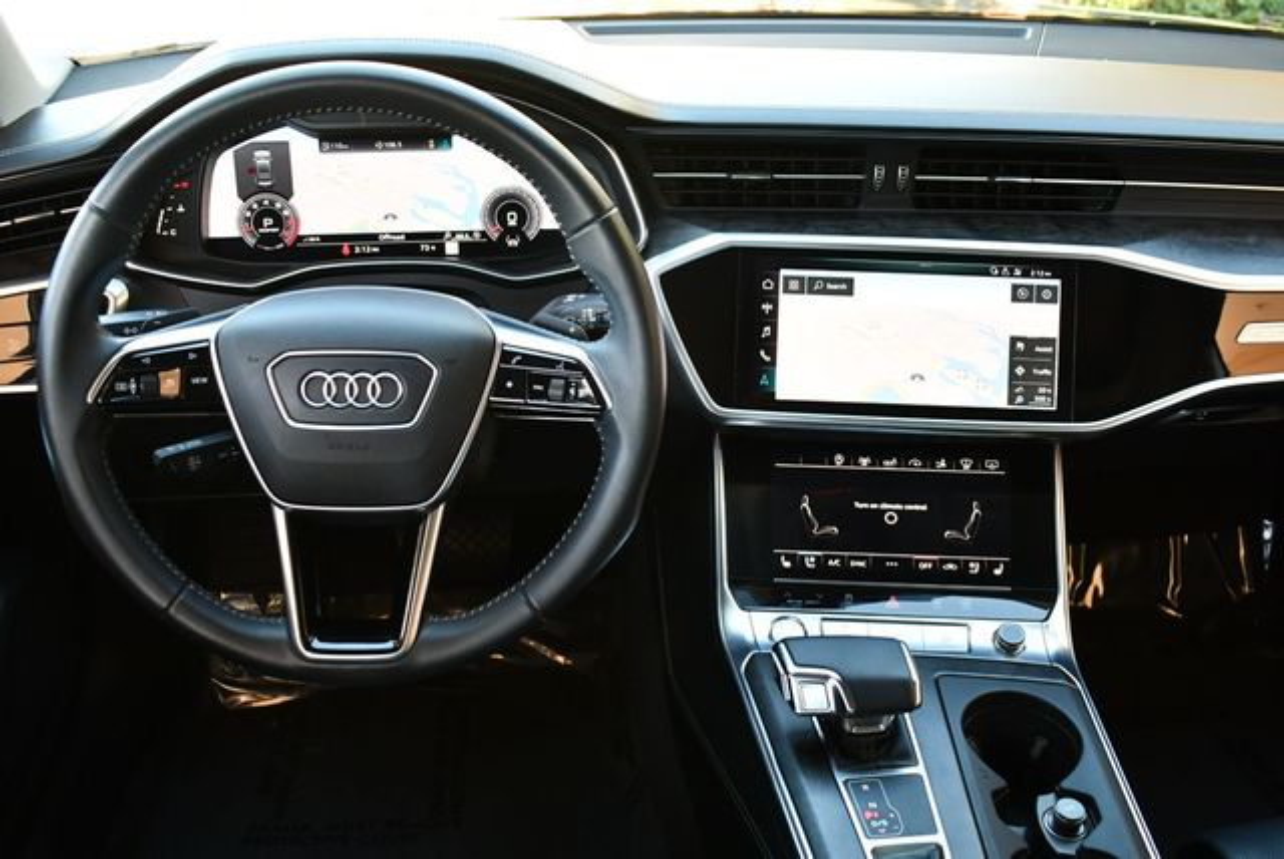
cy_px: 430
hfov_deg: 53.1
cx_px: 642
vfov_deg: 36.9
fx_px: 1285
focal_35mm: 36
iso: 800
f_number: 3.5
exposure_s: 1/160
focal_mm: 18
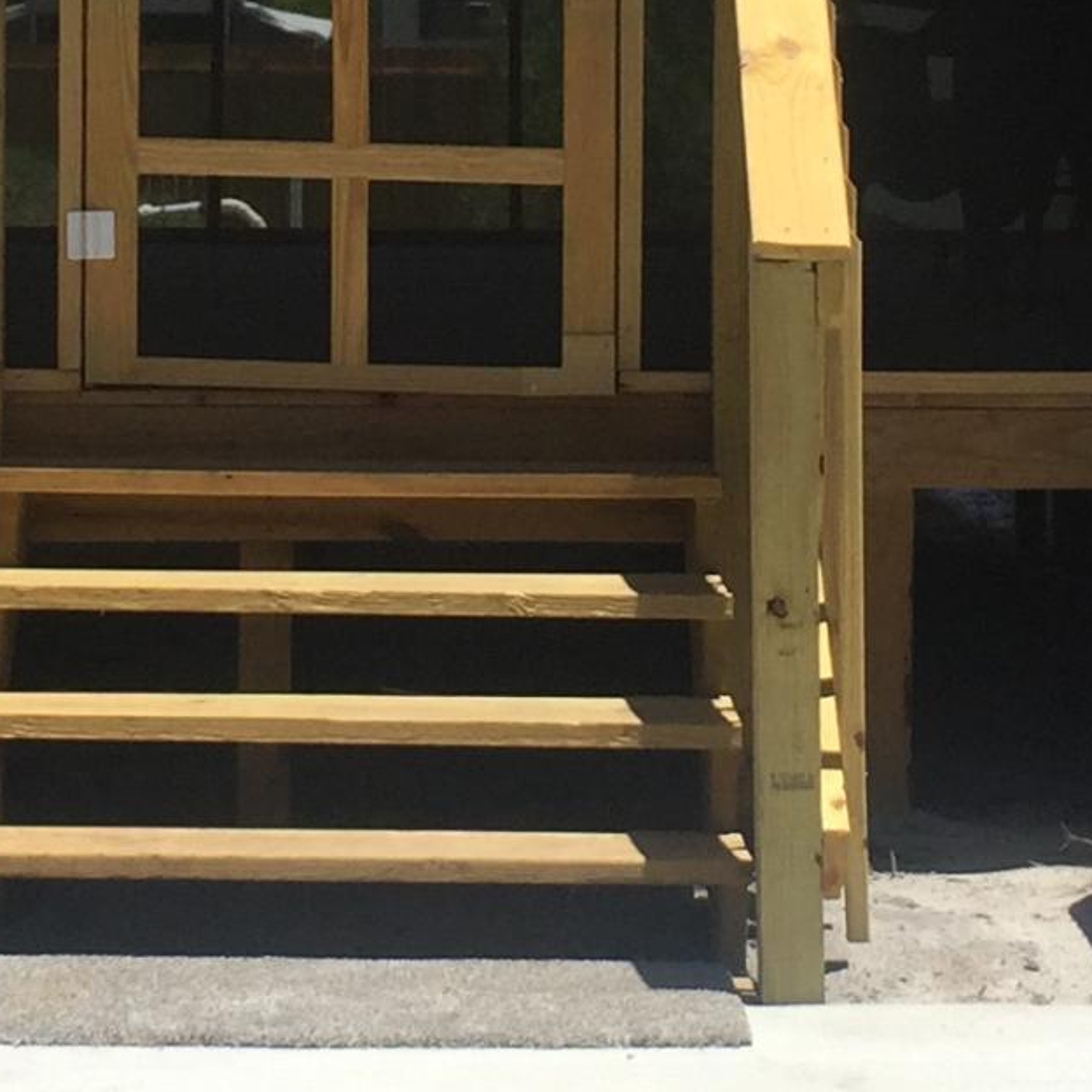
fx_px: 4390
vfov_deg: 13.9
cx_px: 449
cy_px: -58
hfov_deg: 14.2
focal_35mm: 123
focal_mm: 4.15
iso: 32
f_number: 2.2
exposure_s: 1/2326
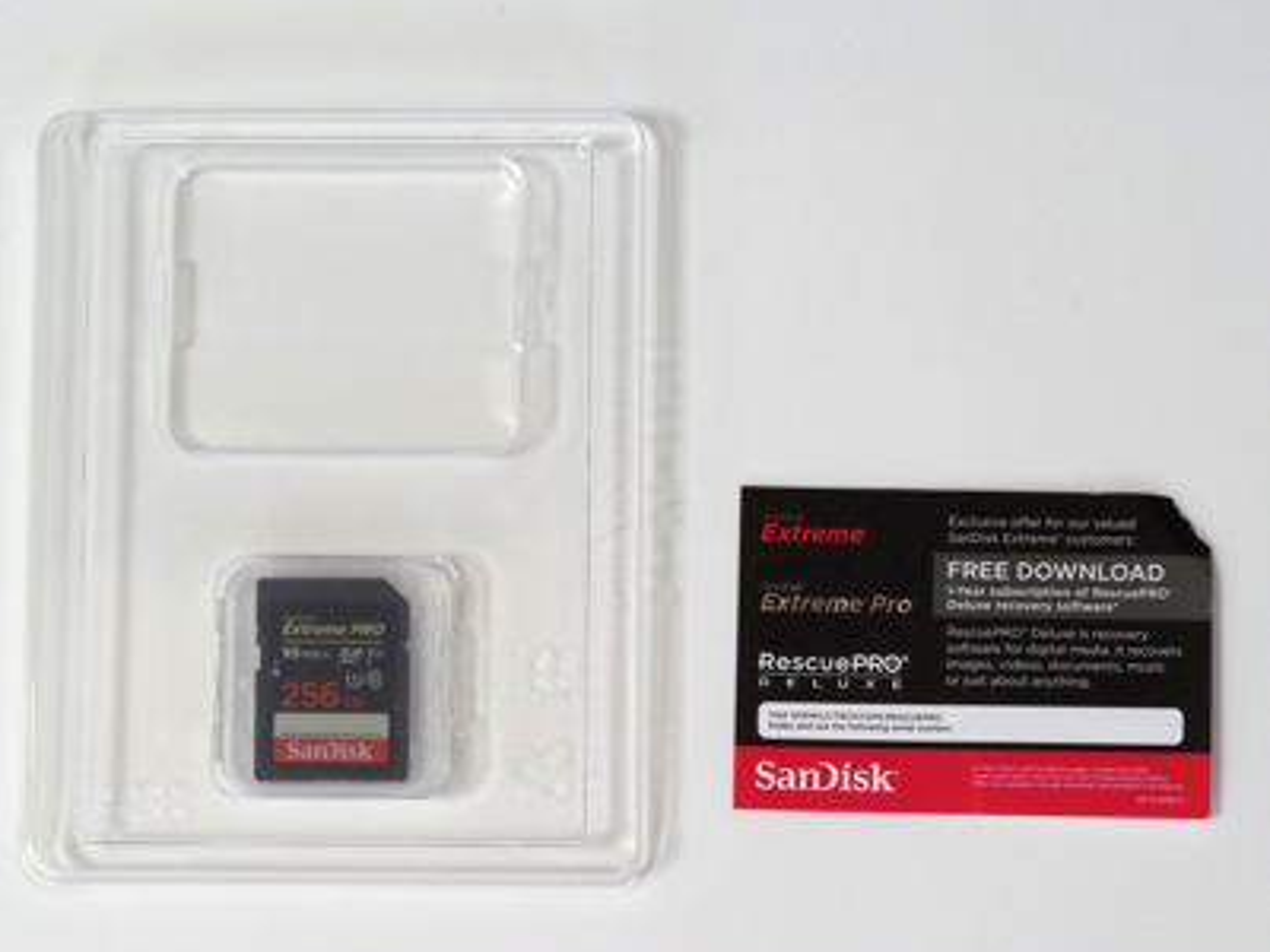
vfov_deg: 11.8
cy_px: 471
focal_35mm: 126
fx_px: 4623
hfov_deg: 15.6
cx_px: 613
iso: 2000
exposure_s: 1/125
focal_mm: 60
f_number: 5.6
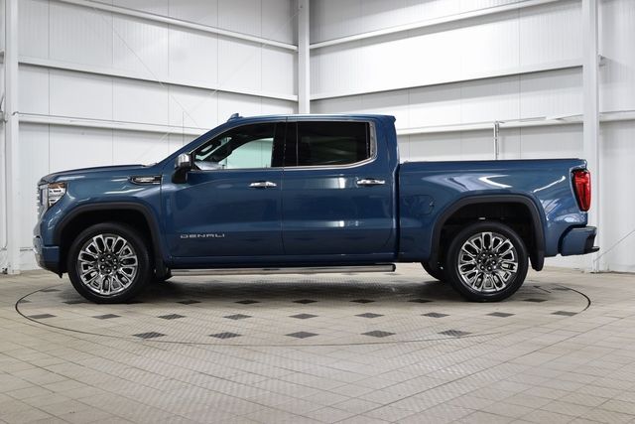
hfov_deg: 47.9
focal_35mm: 40
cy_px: 212
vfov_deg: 33.0
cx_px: 318
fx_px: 714
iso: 450
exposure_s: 1/15
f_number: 6.3
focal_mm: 27
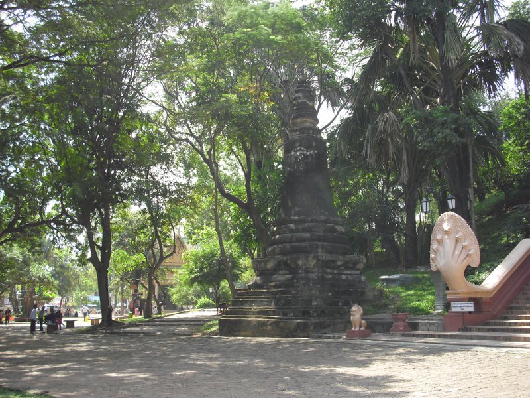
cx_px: 265
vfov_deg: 37.7
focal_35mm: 38
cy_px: 199
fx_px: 582
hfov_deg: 49.0
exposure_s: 1/400
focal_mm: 6.2
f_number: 2.8
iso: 100
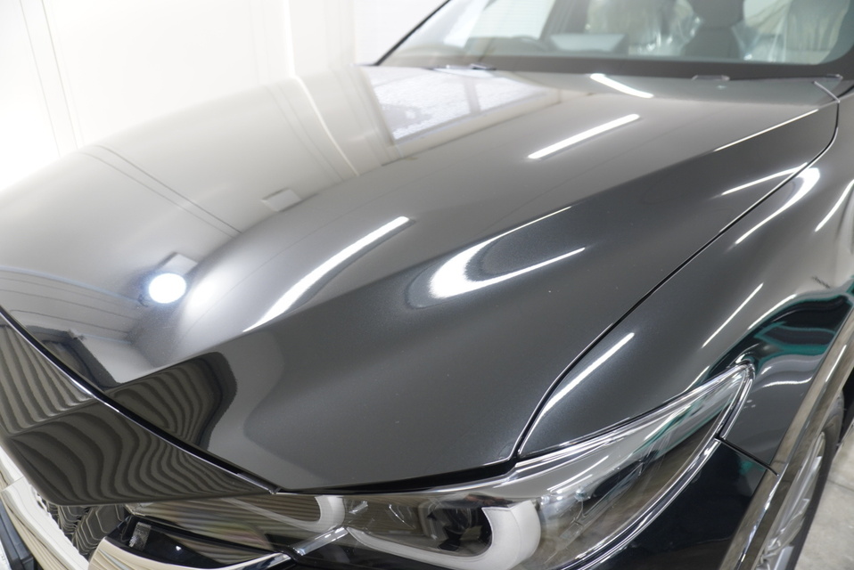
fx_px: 570
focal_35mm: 24
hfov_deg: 73.7
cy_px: 285
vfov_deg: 53.2
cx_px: 427
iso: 250
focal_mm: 16
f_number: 3.5
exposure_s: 1/30
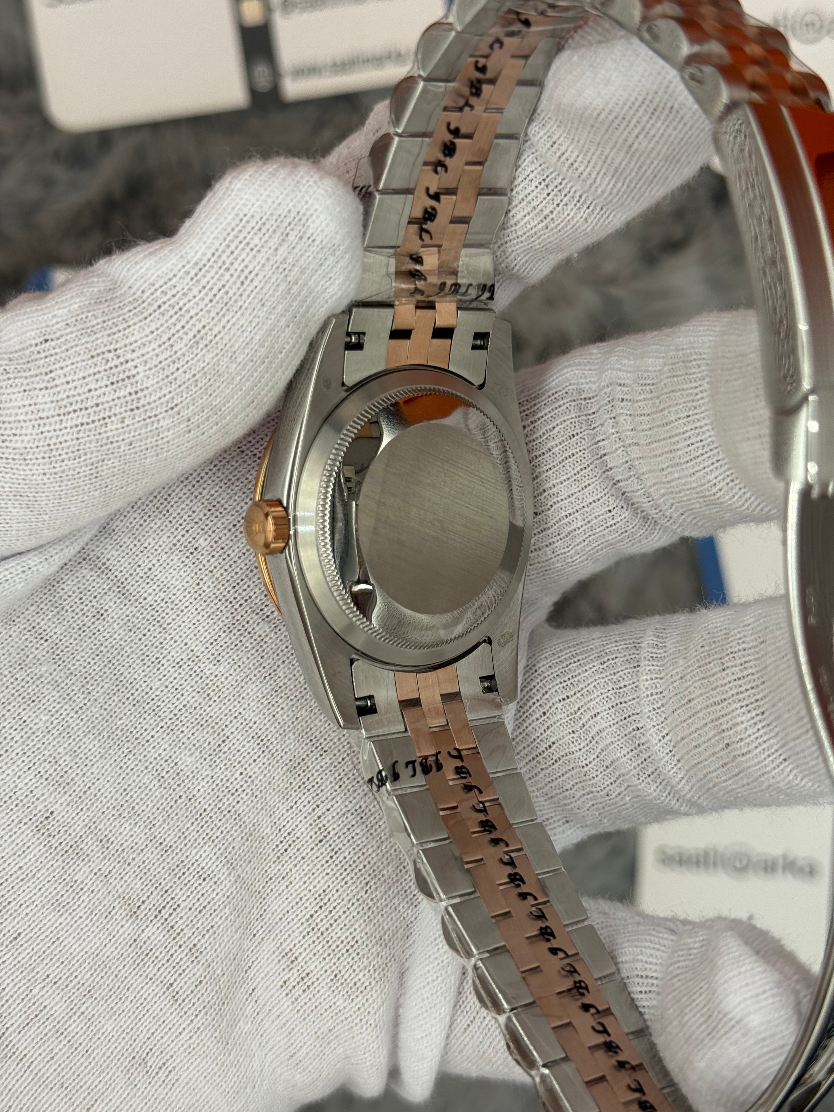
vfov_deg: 39.7
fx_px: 1542
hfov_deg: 30.3
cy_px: 556
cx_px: 417
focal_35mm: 48
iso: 64
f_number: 1.78
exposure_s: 1/1027
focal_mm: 6.76
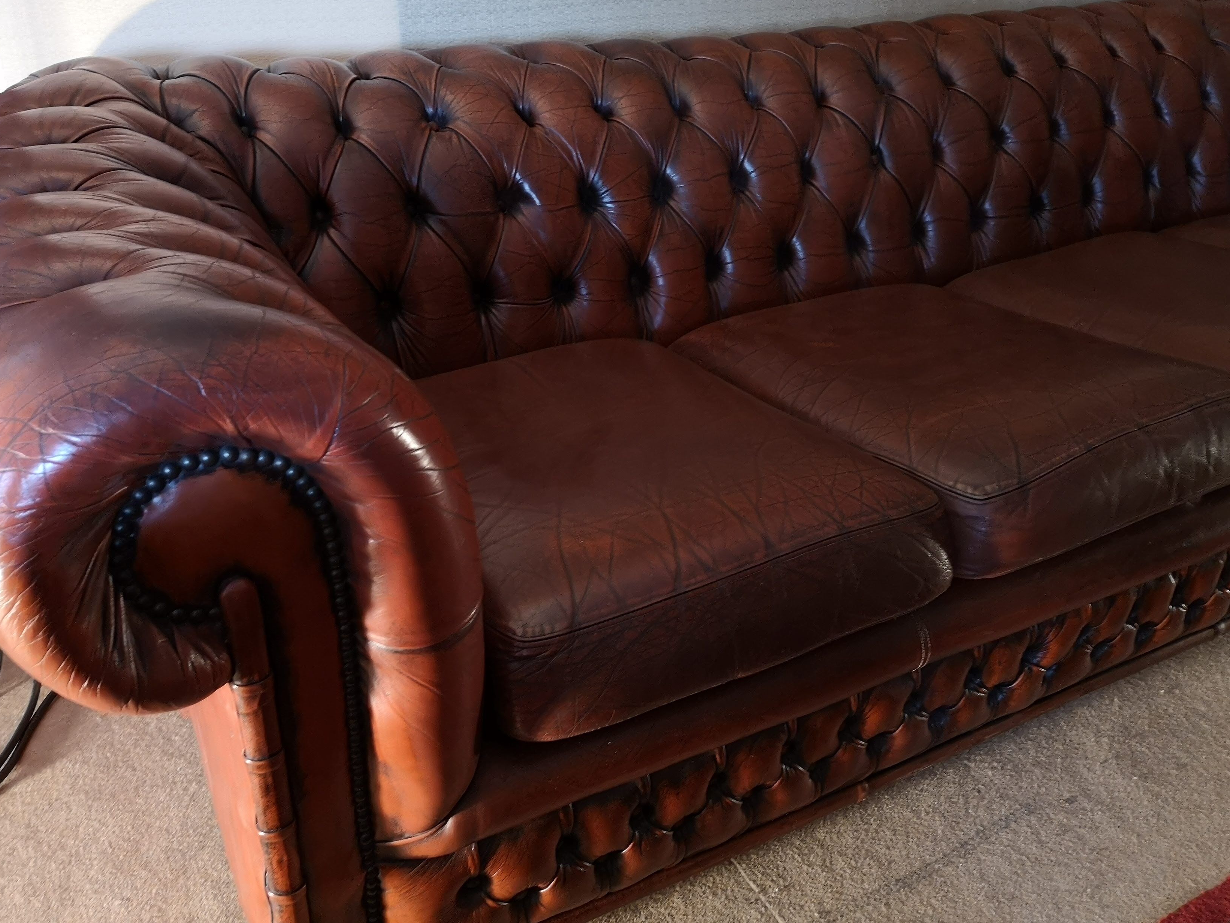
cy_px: 464
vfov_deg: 46.8
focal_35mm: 30
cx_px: 600
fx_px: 1066
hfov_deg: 60.0
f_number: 1.8
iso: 400
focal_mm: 5.58
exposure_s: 1/25
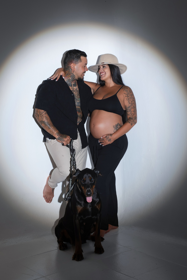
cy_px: 140
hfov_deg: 26.5
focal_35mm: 51
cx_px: 94
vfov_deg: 38.9
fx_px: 397
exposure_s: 1/125
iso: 125
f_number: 11
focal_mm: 34.2
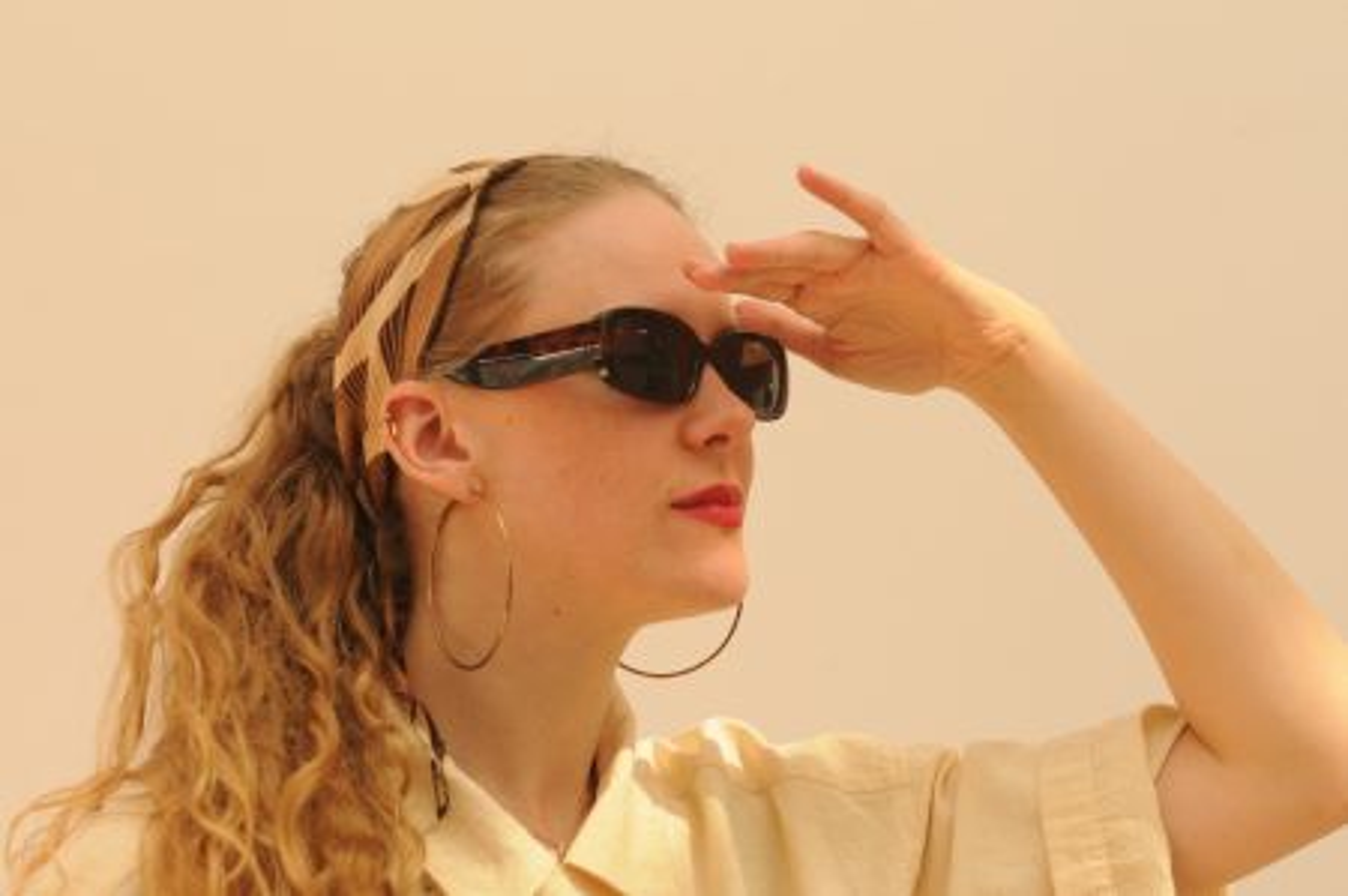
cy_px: 448
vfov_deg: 17.5
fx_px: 2917
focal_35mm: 78
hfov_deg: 26.0
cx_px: 674
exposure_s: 1/160
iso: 200
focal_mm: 52
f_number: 4
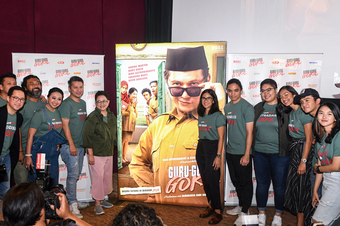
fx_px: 340
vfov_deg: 36.9
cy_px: 113
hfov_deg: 53.1
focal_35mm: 36
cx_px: 170
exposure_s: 1/160
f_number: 3.2
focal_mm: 24
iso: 2000
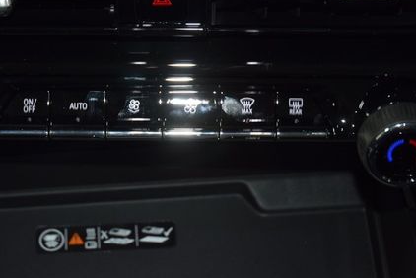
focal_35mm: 91
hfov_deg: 22.3
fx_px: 1052
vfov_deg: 15.0
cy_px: 88
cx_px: 158
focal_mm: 40
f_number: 4.2
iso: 640
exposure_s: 1/25
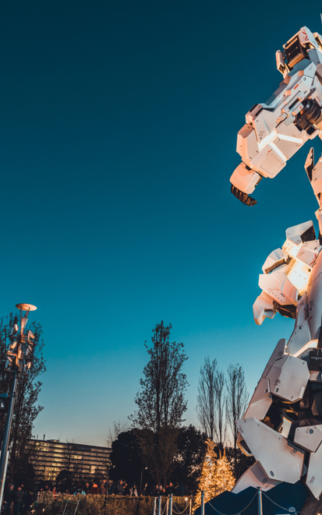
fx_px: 520
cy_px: 257
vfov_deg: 52.8
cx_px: 226
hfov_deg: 34.0
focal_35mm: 37
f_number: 2.8
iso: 400
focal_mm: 24
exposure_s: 1/40
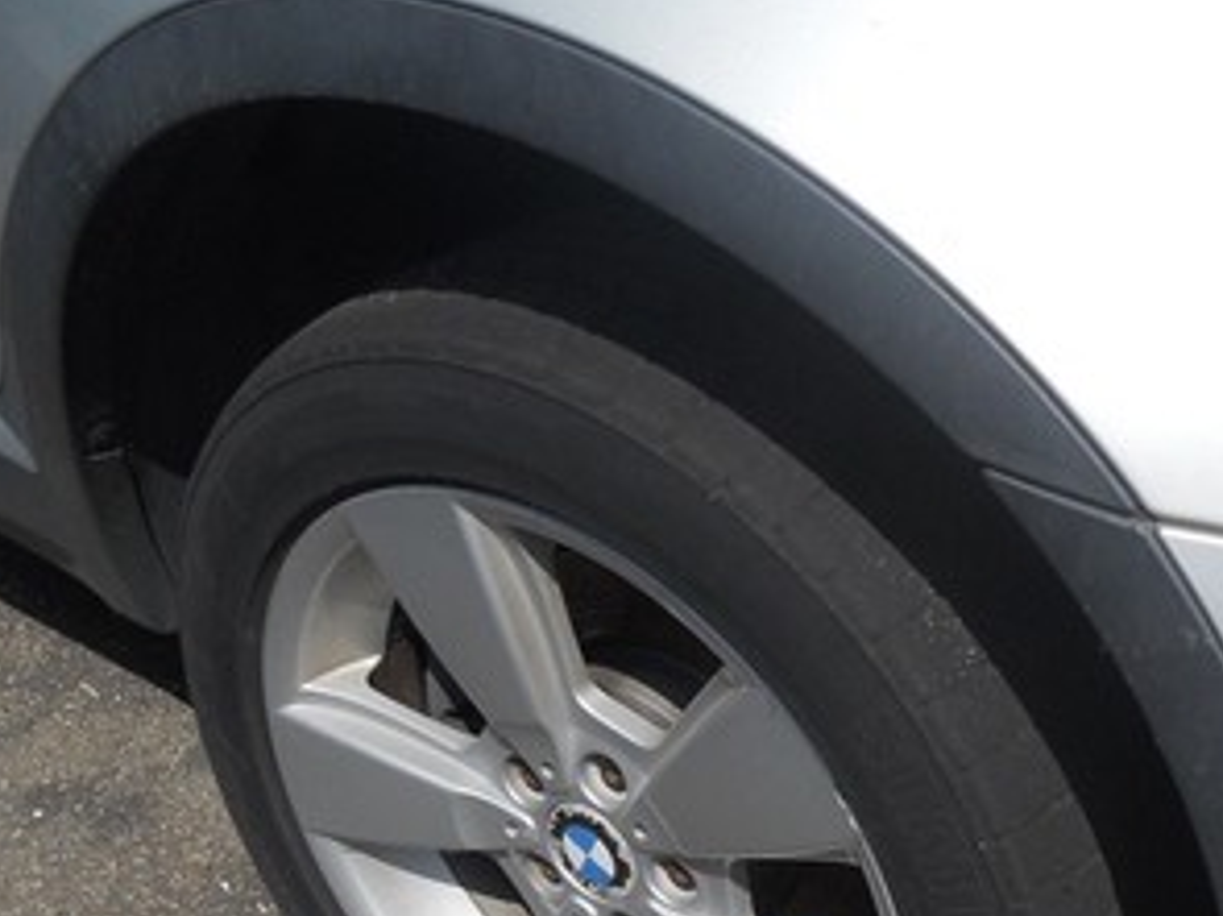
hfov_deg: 34.5
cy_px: 775
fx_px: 1942
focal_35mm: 55
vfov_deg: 25.9
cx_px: 846
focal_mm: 4.9
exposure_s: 1/1500
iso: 80
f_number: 3.2
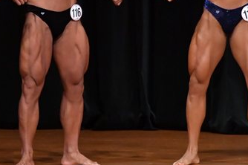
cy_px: 22
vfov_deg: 2.3
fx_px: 4074
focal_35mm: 592
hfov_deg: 3.5
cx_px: 51
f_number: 5.6
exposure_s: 1/400
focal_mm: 170
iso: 5000
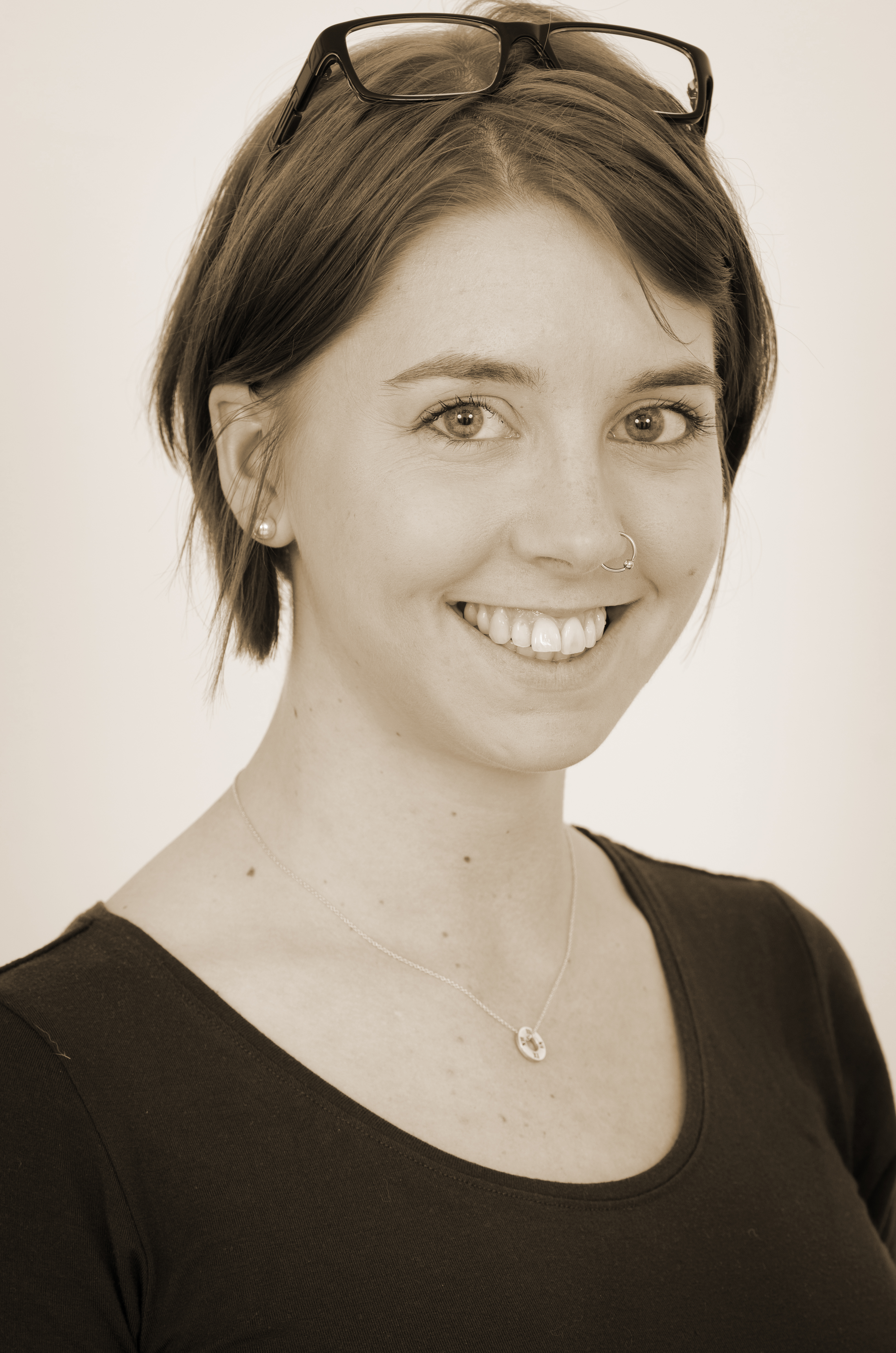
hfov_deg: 7.9
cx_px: 448
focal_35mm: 174
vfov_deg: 11.8
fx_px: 6525
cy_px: 676
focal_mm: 116
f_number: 6.3
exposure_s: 1/100
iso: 160
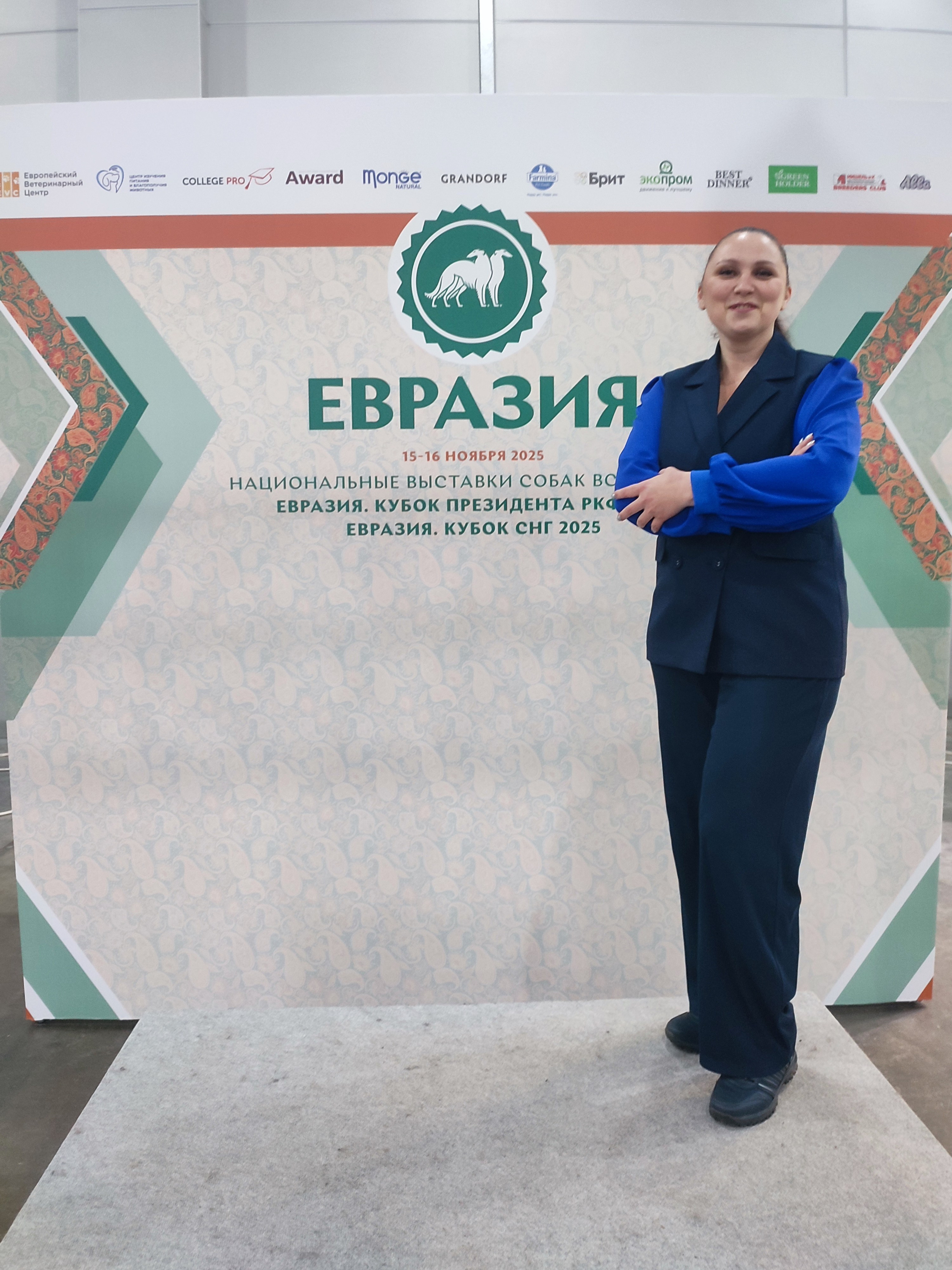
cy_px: 635
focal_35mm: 25
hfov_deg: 54.9
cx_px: 476
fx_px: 917
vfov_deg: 69.4
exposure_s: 1/20
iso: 981
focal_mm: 6.04
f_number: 1.9
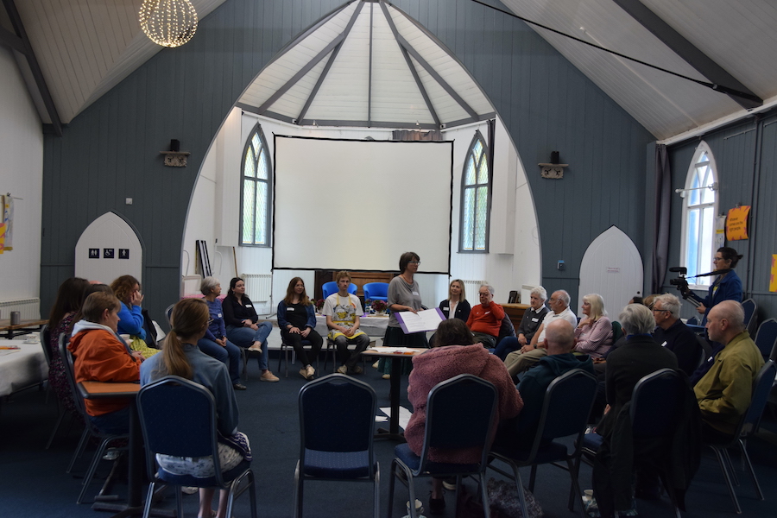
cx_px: 388
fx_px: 777
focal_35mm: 36
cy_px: 259
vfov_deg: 36.9
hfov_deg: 53.1
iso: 800
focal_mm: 24
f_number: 5
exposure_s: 1/80
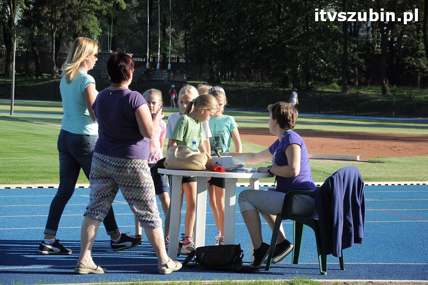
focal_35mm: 120
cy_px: 142
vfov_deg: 11.4
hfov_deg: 17.1
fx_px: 1425
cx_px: 214
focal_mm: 80
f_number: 7.1
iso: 500
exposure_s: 1/800
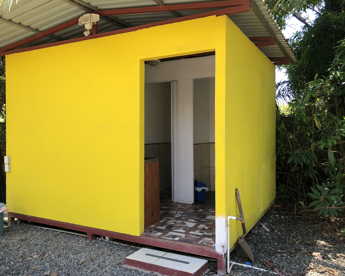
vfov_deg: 48.5
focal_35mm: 30
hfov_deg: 58.7
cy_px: 137
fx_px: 306
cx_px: 159
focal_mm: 3.99
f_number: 1.8
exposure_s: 1/282
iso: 20
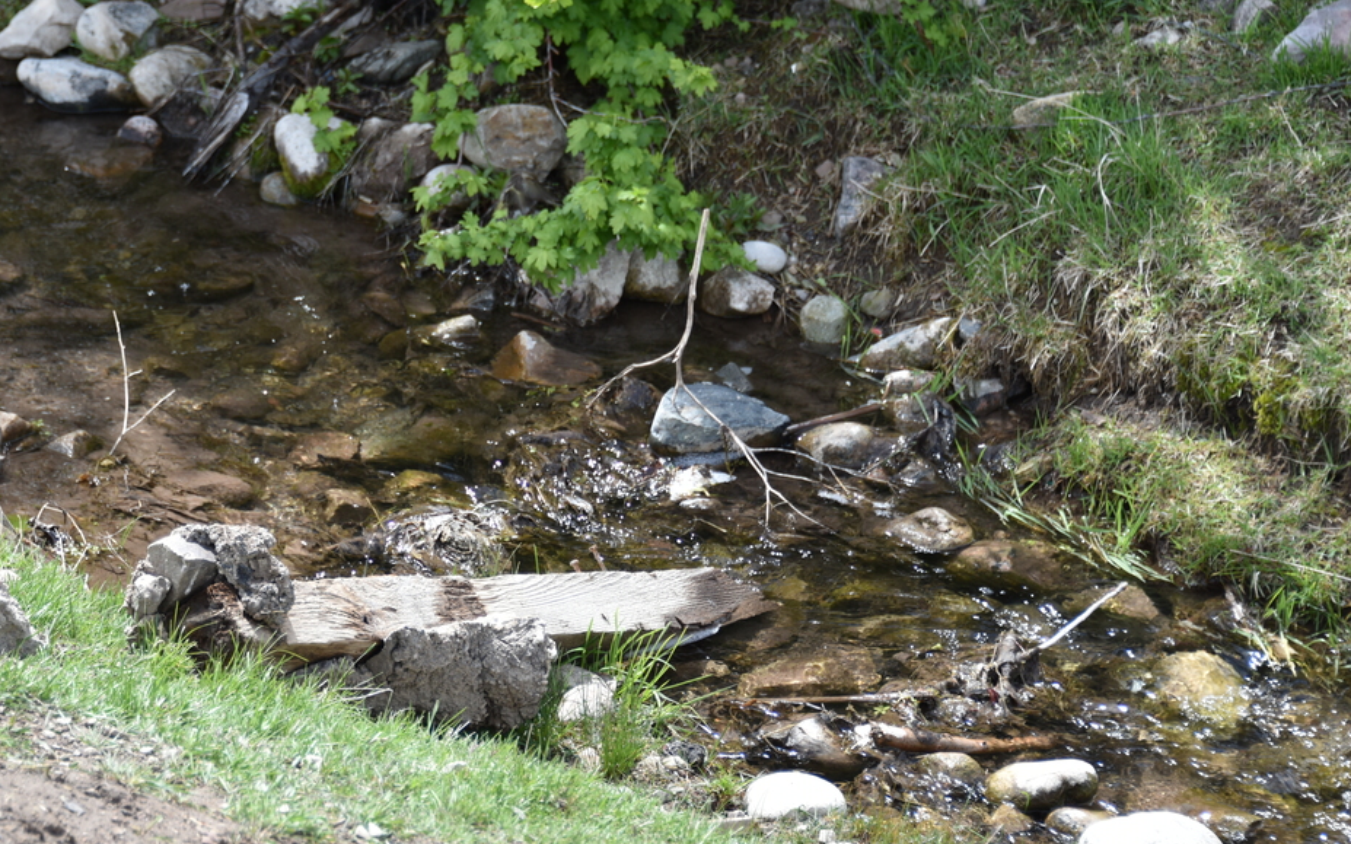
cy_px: 410
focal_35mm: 190
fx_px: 6994
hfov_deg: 11.0
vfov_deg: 6.9
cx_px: 471
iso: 140
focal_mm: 135
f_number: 5.6
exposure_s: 1/320
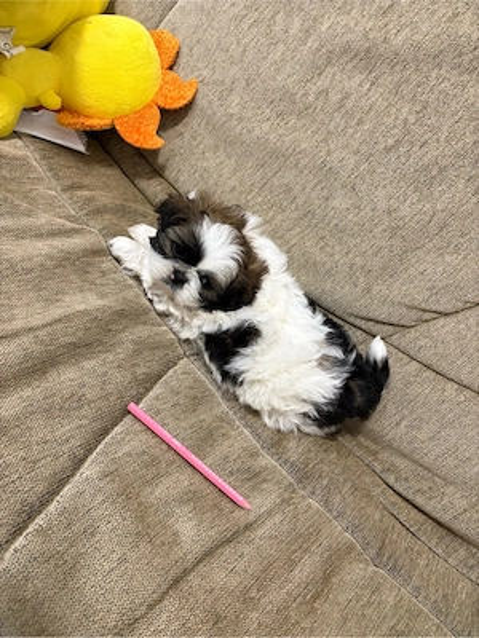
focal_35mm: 26
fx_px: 480
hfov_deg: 53.1
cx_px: 240
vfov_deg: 67.3
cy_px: 319
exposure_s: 1/54
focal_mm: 5.96
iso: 250
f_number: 1.6
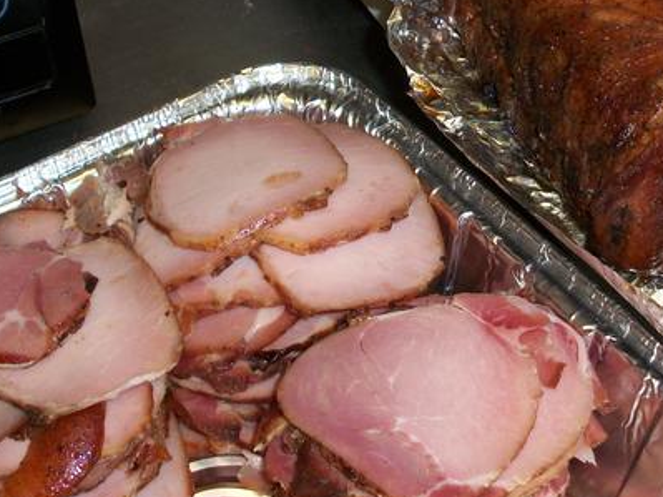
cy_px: 152
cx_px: 447
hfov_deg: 24.6
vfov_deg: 18.6
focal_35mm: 79
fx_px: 1513
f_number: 3.1
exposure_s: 1/80
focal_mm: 6.3
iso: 80
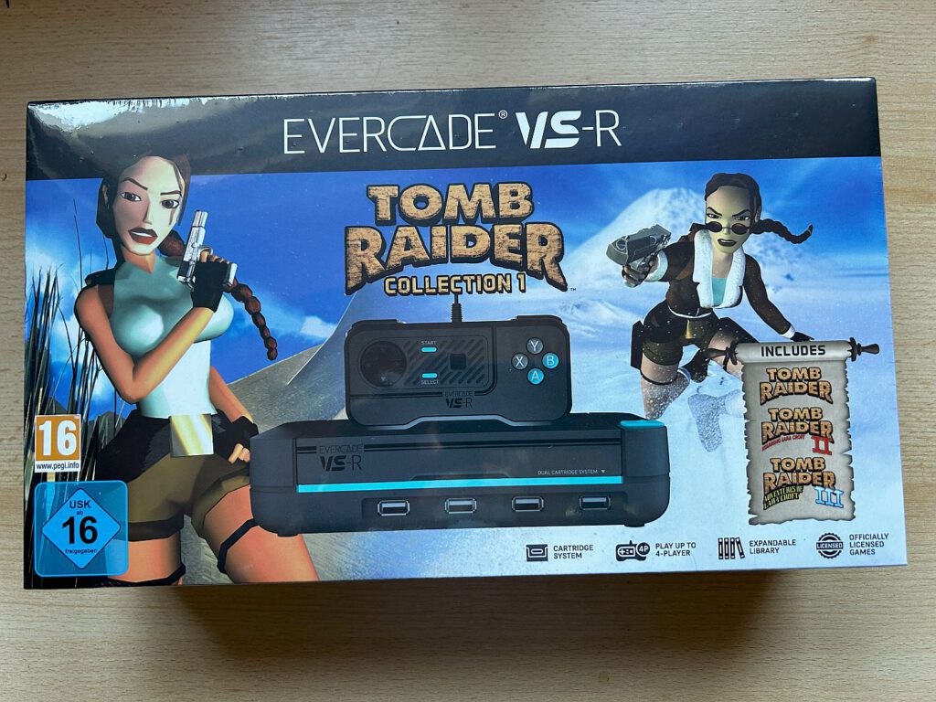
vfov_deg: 53.1
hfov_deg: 67.3
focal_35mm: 26
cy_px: 351
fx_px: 703
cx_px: 468
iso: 125
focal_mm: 5.7
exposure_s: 1/104
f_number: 1.5
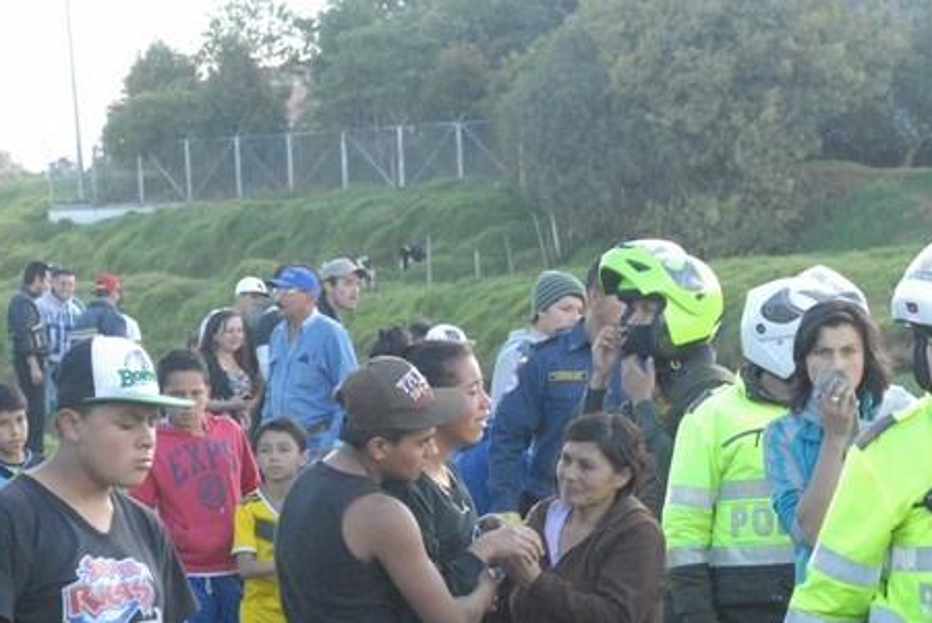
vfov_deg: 11.0
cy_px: 405
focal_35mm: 125
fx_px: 3233
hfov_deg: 16.4
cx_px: 547
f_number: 8
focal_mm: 55
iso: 1600
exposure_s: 1/200
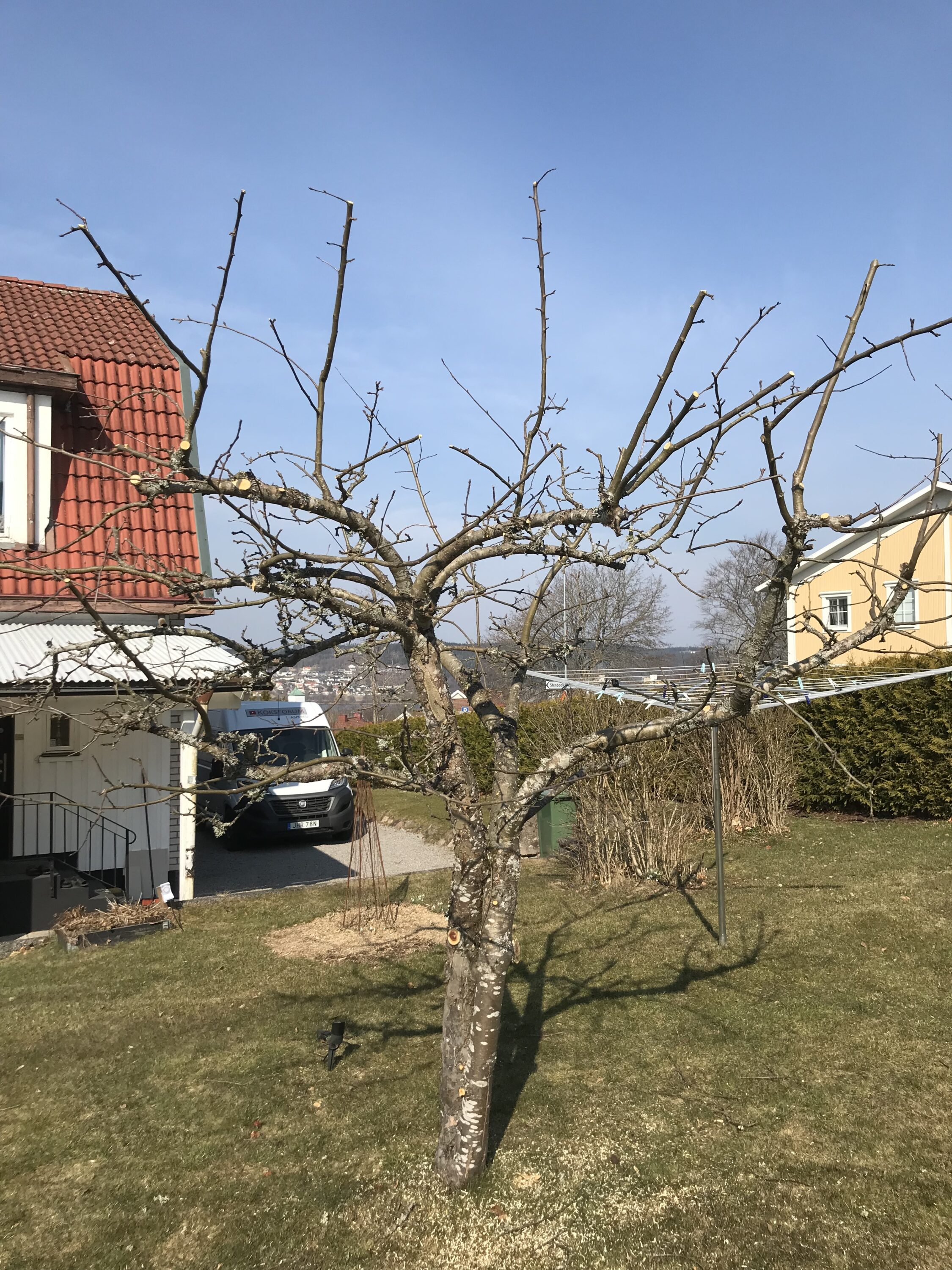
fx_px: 1027
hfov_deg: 49.7
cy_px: 635
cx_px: 476
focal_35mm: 28
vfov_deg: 63.4
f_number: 1.8
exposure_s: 1/2283
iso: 20
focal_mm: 3.99
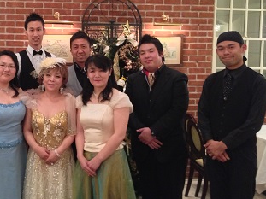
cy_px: 68
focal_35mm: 53
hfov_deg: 35.3
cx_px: 62
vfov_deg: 27.4
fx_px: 407
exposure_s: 1/15
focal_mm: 4.13
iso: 500
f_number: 2.4
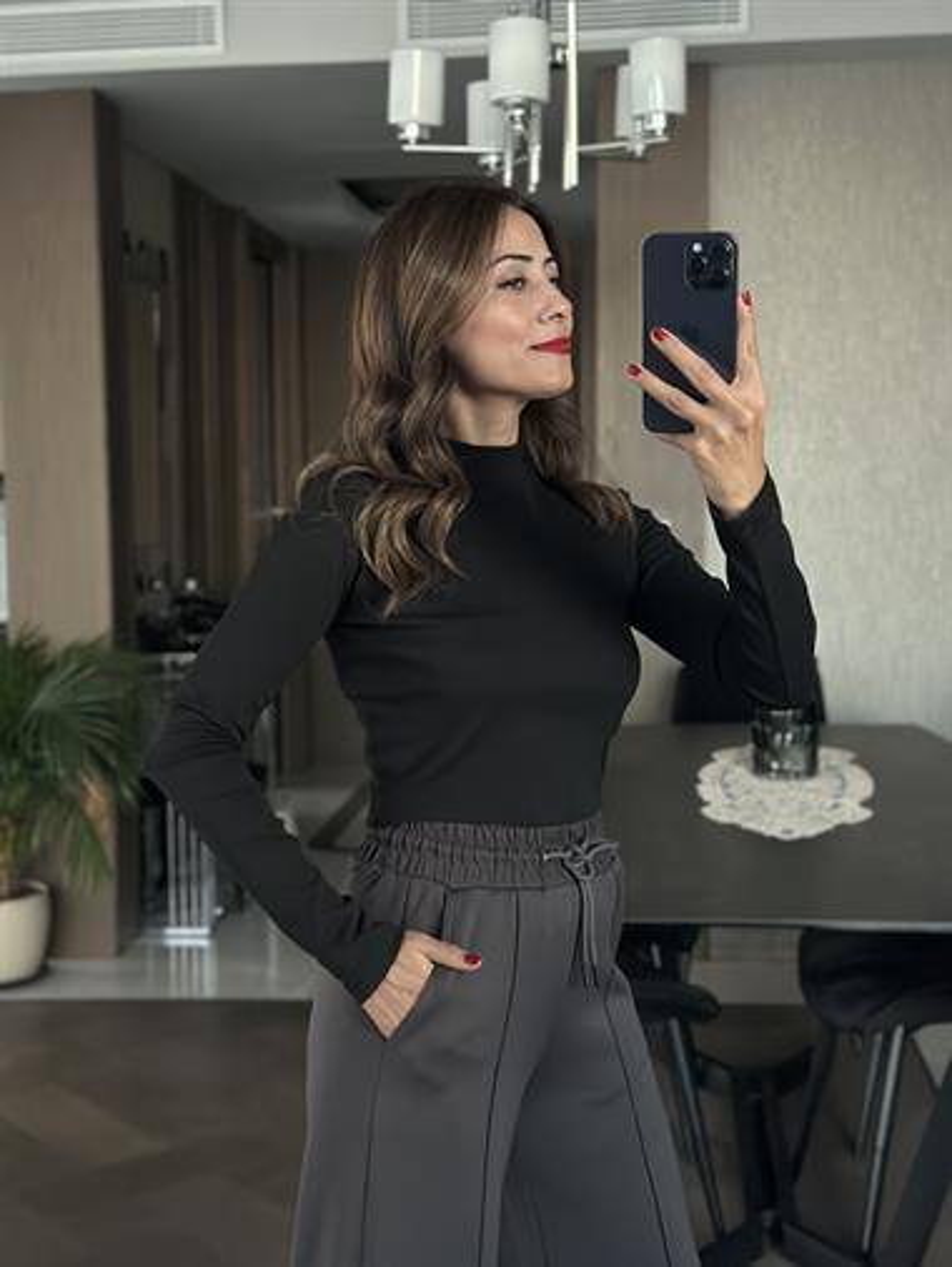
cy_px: 634
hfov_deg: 30.3
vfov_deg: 39.6
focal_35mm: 48
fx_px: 1759
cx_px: 476
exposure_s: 1/30
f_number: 1.78
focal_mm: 6.86
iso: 800
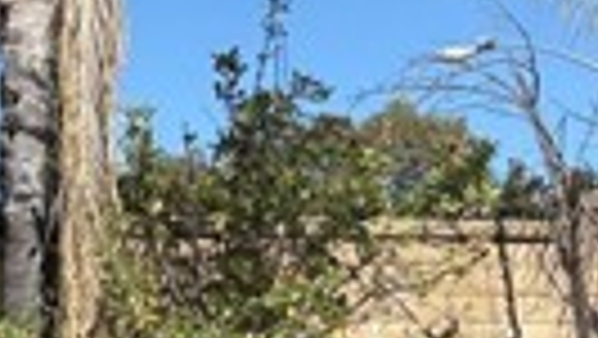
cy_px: 762
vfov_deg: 8.3
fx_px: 2158
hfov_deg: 15.3
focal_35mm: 136
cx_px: -76
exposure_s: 1/3279
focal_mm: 5.96
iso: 50
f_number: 1.6
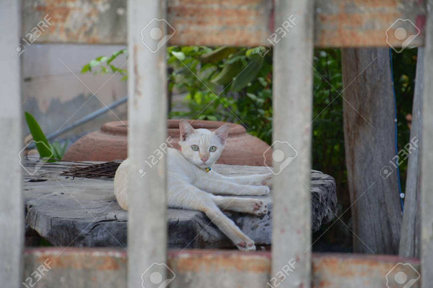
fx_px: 1894
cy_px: 144
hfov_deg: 13.0
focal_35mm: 158
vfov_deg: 8.7
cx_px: 216
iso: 100
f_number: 5.6
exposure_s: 1/50
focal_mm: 105
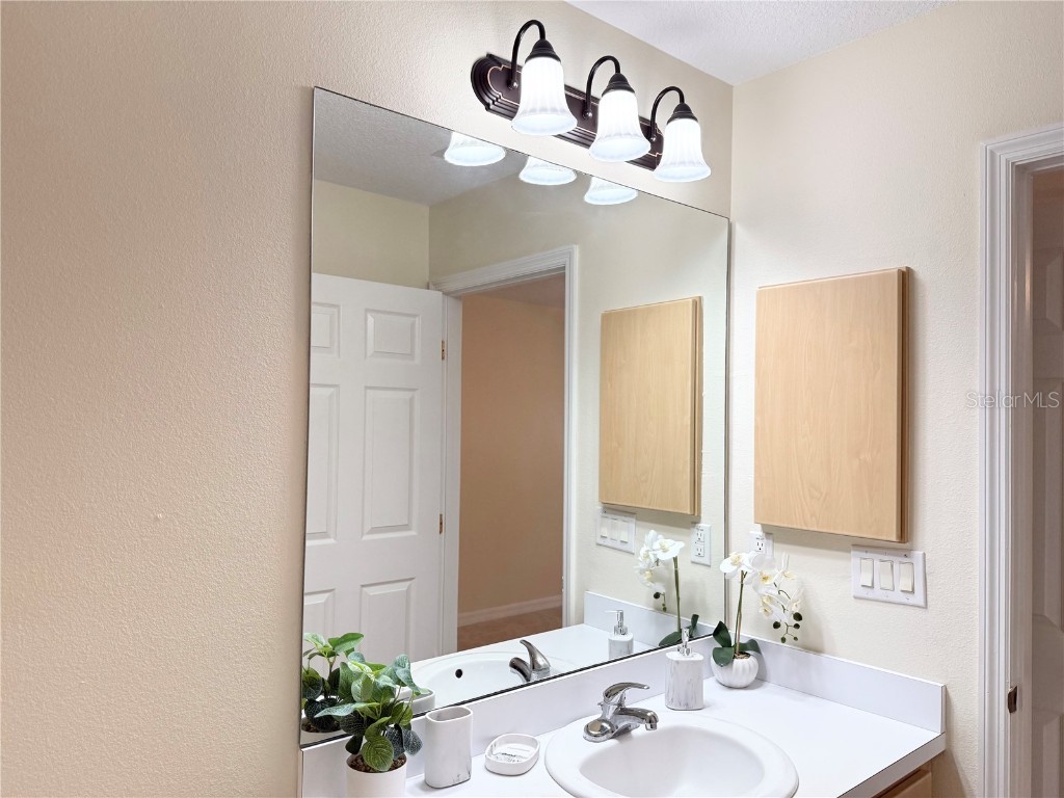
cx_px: 532
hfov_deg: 71.6
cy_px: 399
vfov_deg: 56.8
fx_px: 738
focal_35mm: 24
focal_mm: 6.76
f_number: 1.78
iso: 160
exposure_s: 1/228
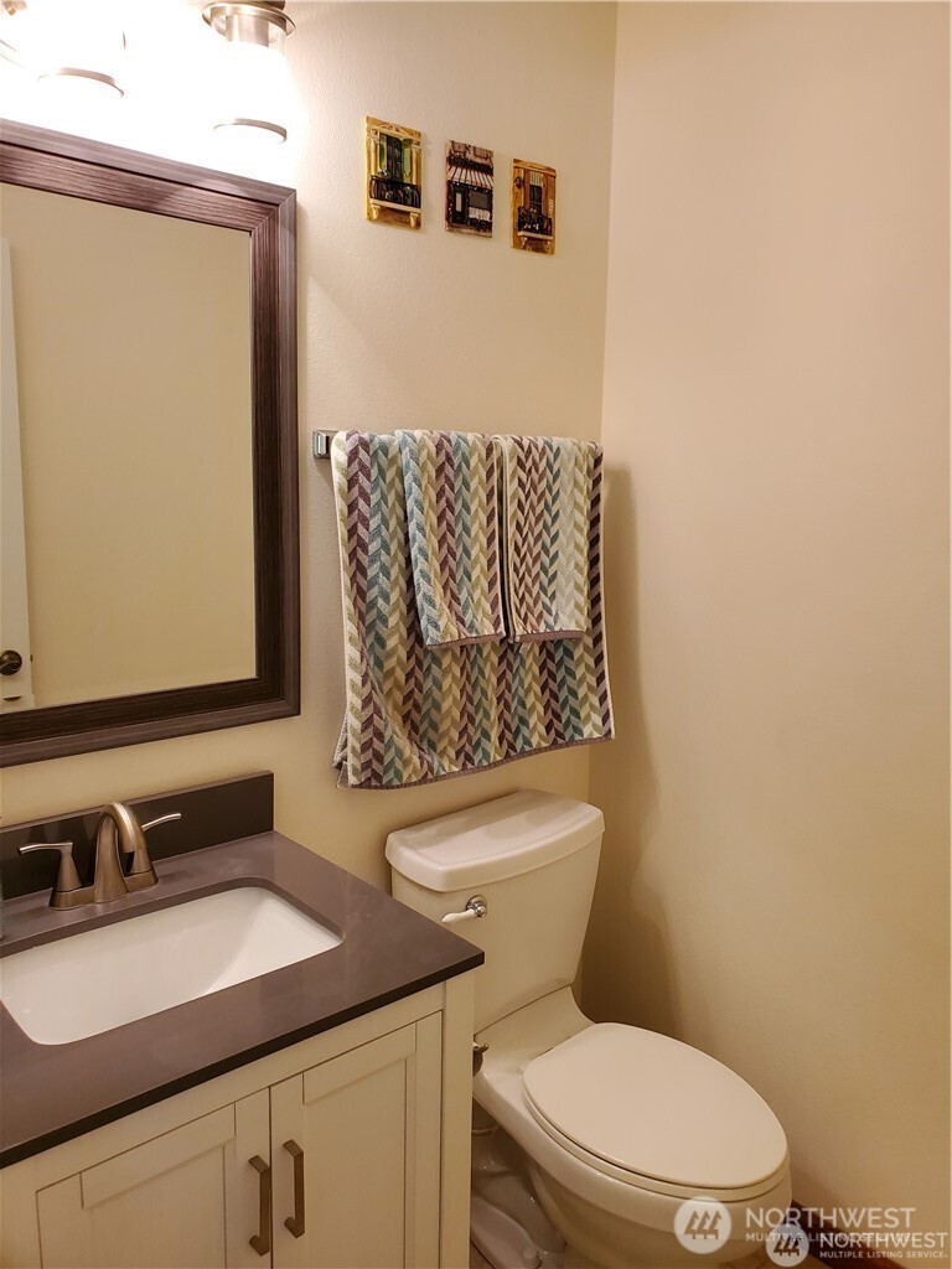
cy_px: 634
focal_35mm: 26
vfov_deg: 67.3
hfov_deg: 53.1
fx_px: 953
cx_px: 476
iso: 250
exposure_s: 1/59
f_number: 2.4
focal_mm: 4.3
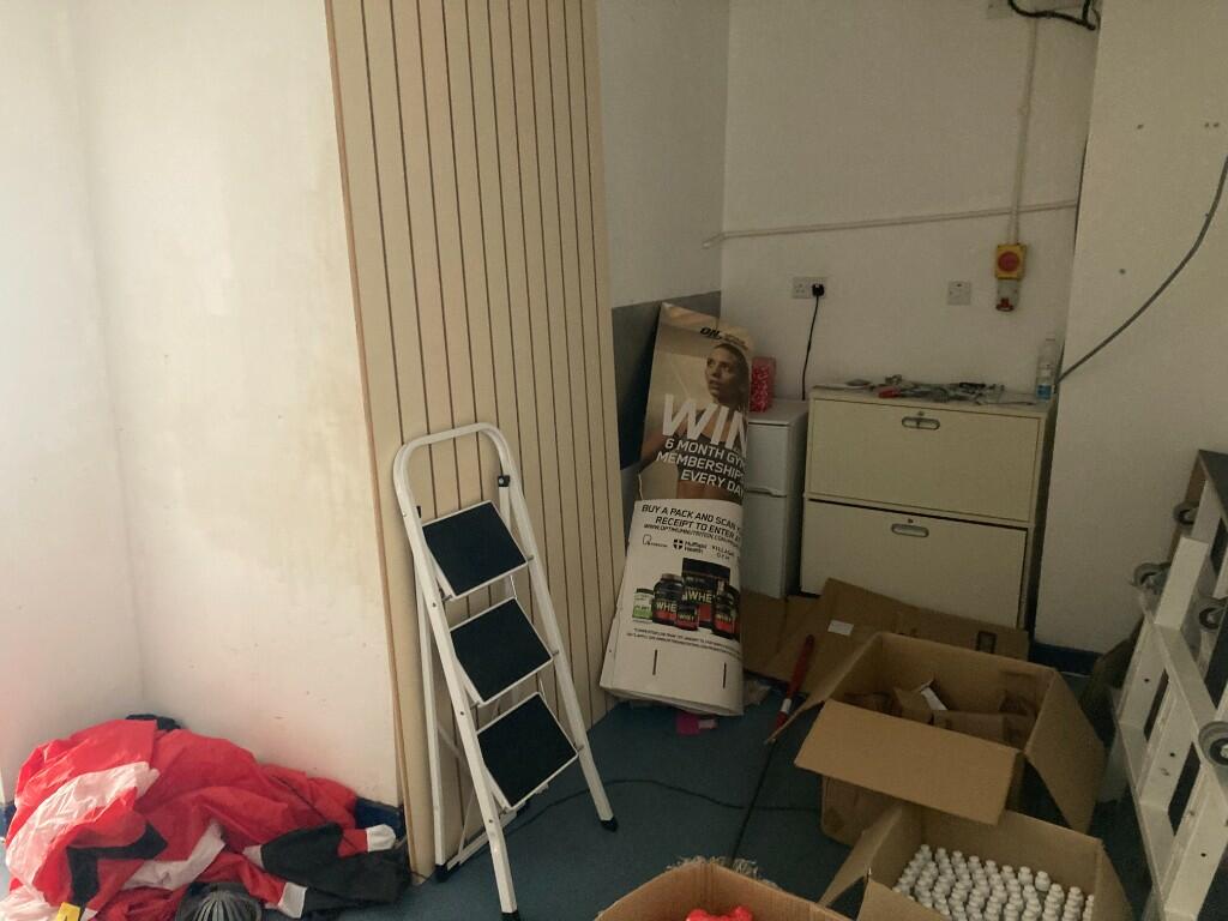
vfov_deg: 49.7
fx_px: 993
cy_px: 460
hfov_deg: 63.4
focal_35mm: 28
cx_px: 614
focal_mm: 3.99
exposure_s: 1/30
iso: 400
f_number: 1.8
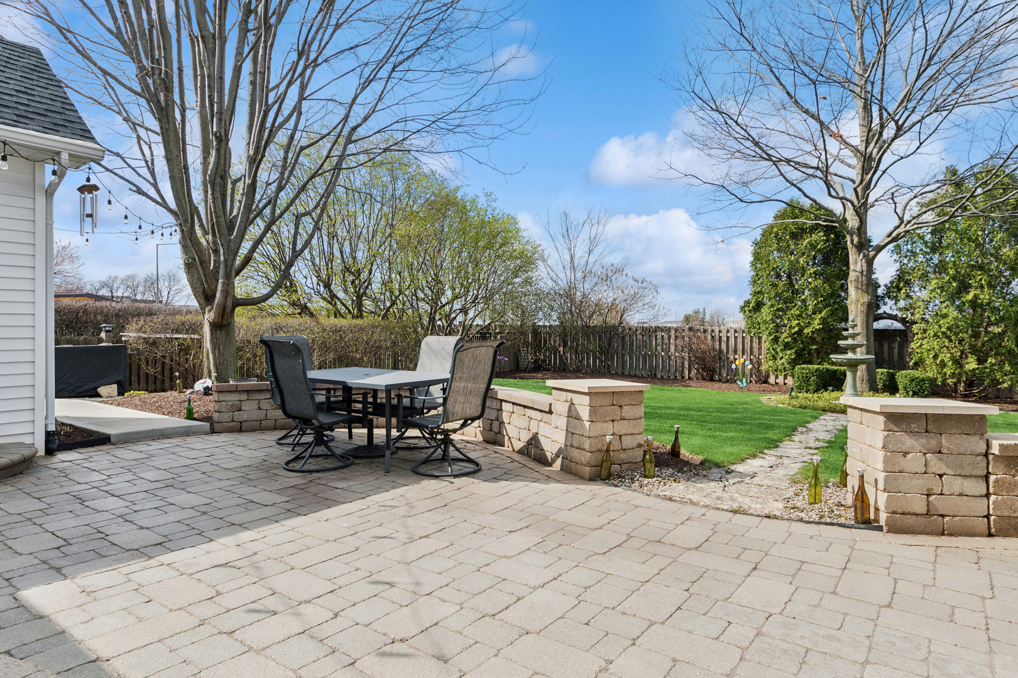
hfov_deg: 85.4
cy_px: 339
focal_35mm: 20
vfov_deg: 63.2
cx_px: 509
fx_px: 551
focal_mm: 13
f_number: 8
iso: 320
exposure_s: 1/400
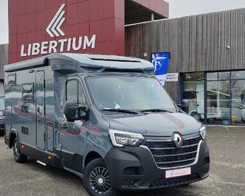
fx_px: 348
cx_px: 108
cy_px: 108
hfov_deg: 38.7
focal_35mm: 48
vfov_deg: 31.4
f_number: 1.9
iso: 100
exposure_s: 1/429
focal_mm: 5.52
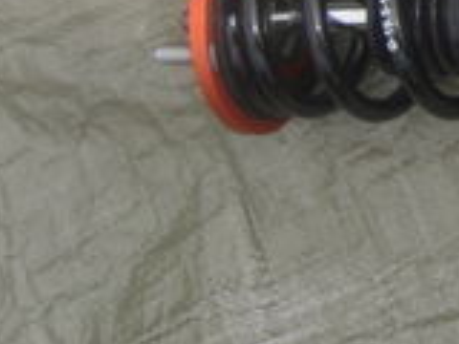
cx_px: 898
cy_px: -295
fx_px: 2015
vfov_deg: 9.3
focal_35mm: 152
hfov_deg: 11.7
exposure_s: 1/400
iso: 80
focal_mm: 7.9
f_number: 4
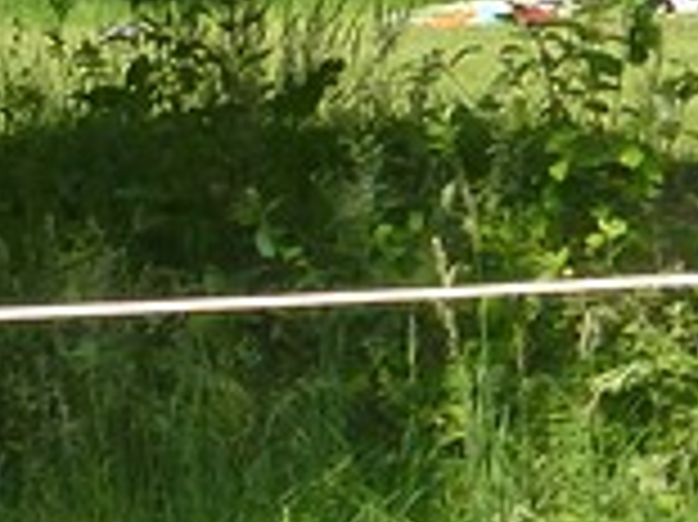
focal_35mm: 562
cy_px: 873
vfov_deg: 2.6
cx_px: -243
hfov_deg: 3.5
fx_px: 11323
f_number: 5.2
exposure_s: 1/250
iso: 100
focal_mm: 15.1
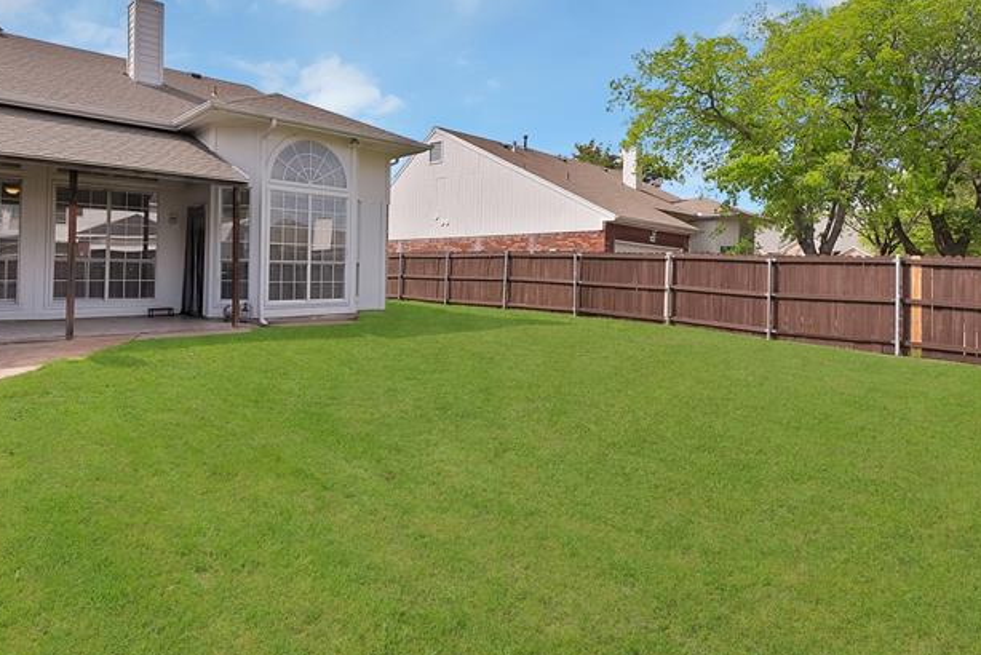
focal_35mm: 20
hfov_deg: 83.3
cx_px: 411
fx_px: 545
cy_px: 252
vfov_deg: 61.3
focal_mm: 12
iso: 640
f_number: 9
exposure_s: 1/640
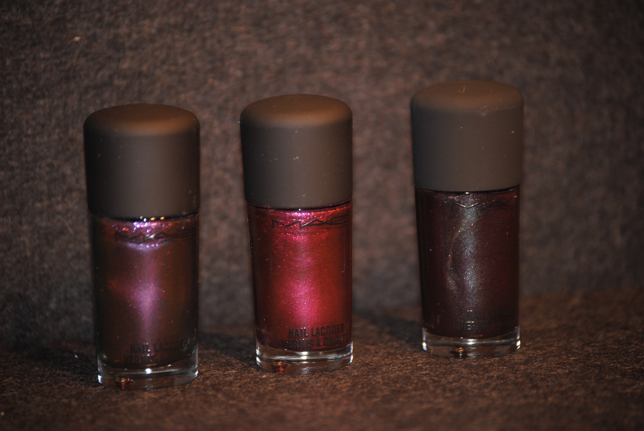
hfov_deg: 12.2
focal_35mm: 168
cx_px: 322
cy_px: 216
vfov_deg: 8.2
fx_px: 3009
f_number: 4.8
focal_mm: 112
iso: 200
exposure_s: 1/60
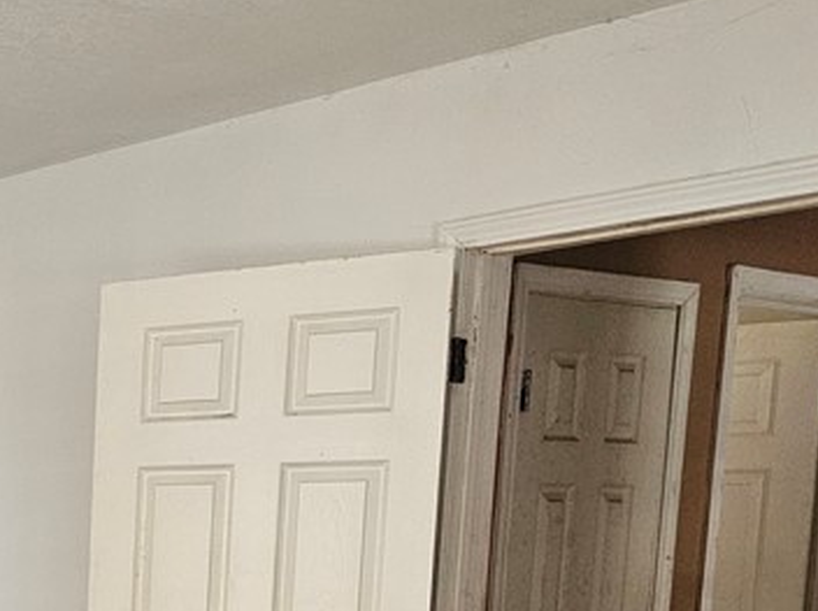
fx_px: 1581
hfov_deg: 23.9
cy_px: 759
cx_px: -353
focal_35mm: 67
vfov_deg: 20.3
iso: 800
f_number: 1.7
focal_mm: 6.3
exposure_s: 1/244
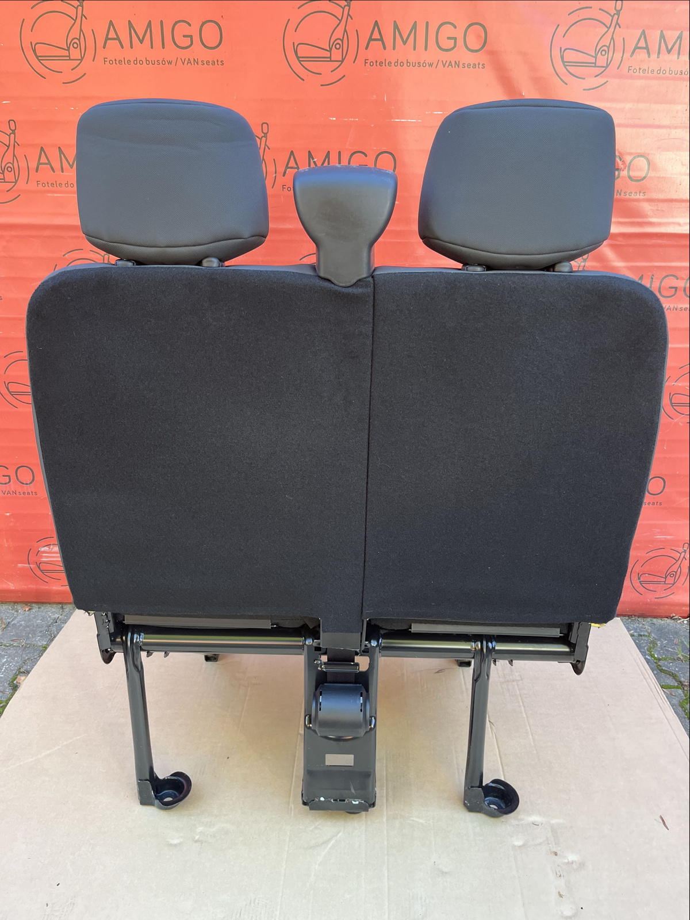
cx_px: 345
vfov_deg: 67.3
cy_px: 460
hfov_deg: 53.1
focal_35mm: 26
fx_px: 691
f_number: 1.6
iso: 125
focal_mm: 5.1
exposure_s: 1/121
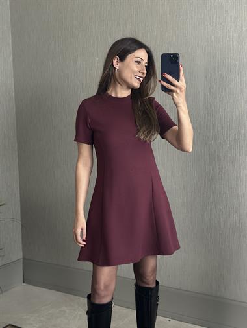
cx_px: 124
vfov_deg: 39.6
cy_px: 164
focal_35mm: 48
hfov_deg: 30.3
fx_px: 456
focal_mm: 6.86
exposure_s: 1/33
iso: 640
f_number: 1.78
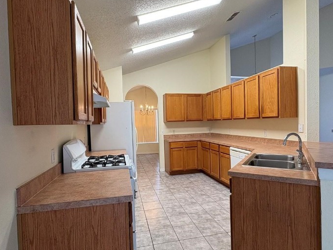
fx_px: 202
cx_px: 165
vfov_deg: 63.4
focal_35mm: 21
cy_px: 128
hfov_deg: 79.0
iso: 125
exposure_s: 1/60
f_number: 2.2
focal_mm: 2.22
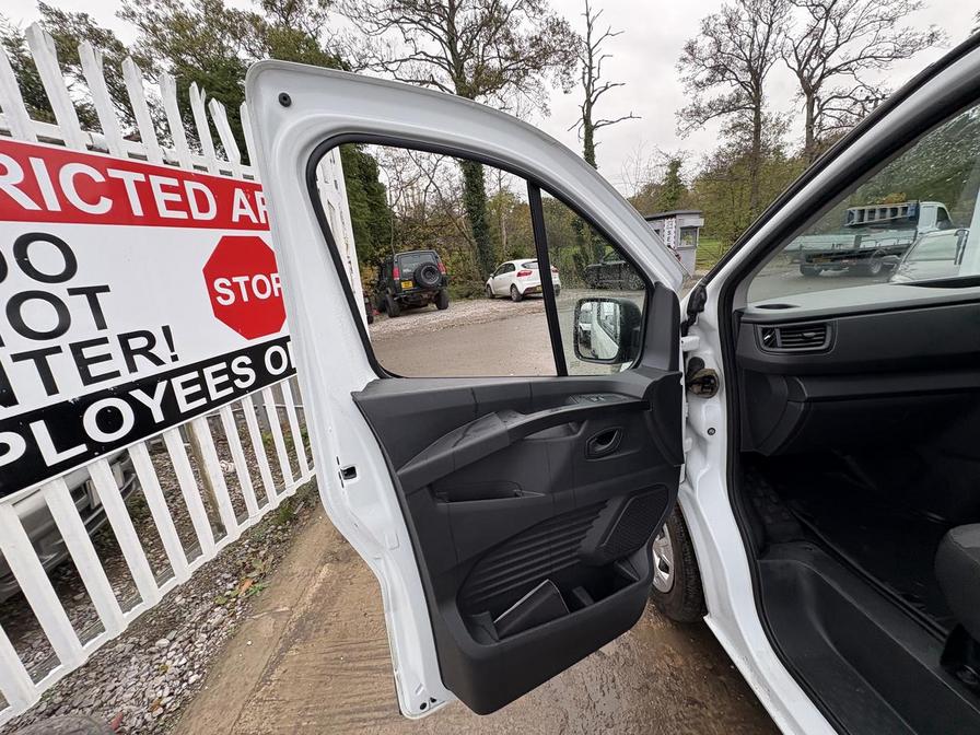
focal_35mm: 14
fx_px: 396
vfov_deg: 85.7
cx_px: 490
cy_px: 368
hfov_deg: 102.1
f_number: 2.2
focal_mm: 2.22
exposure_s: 1/107
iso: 40
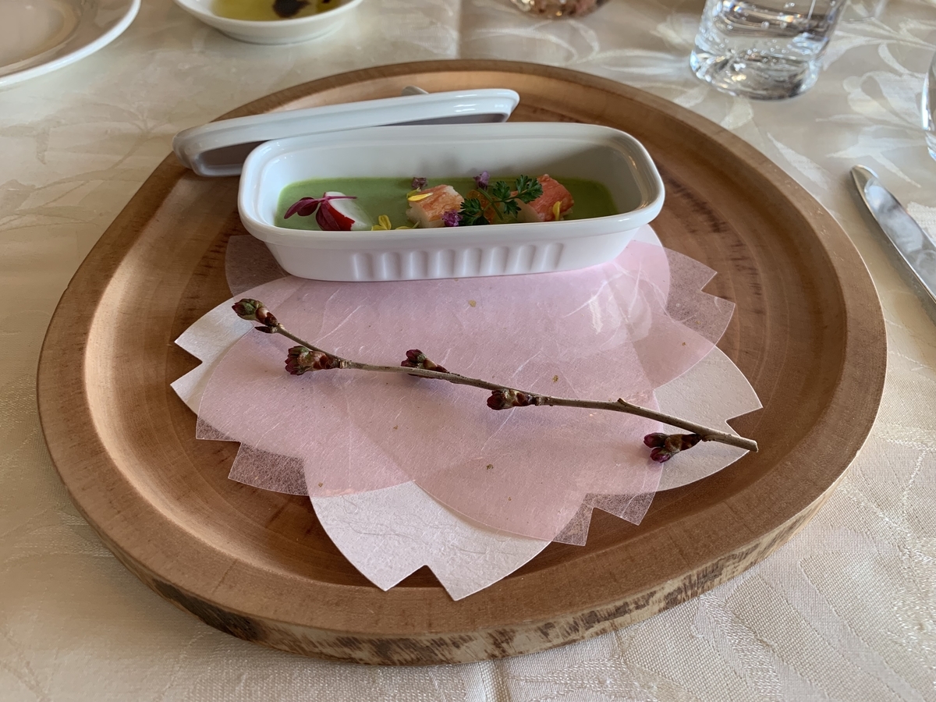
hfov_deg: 67.3
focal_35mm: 26
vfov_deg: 53.1
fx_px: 703
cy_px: 351
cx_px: 468
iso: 80
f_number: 1.8
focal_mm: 4.25
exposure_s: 1/60
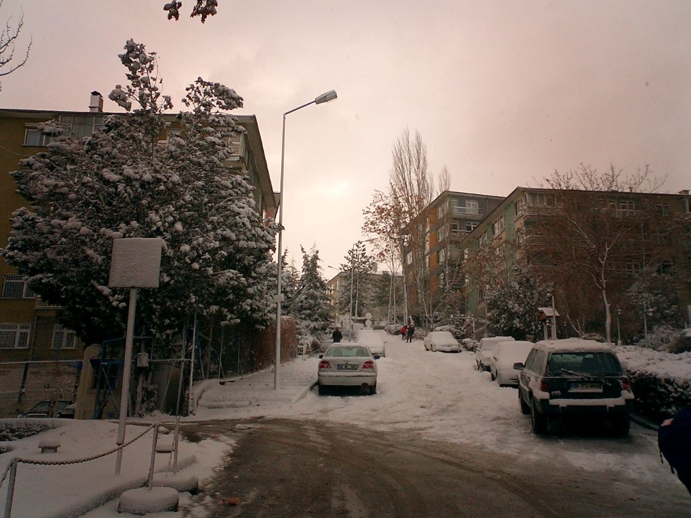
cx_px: 346
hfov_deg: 50.1
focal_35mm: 37
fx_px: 739
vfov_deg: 38.7
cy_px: 259
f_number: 3.5
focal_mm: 5.6
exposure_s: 1/200
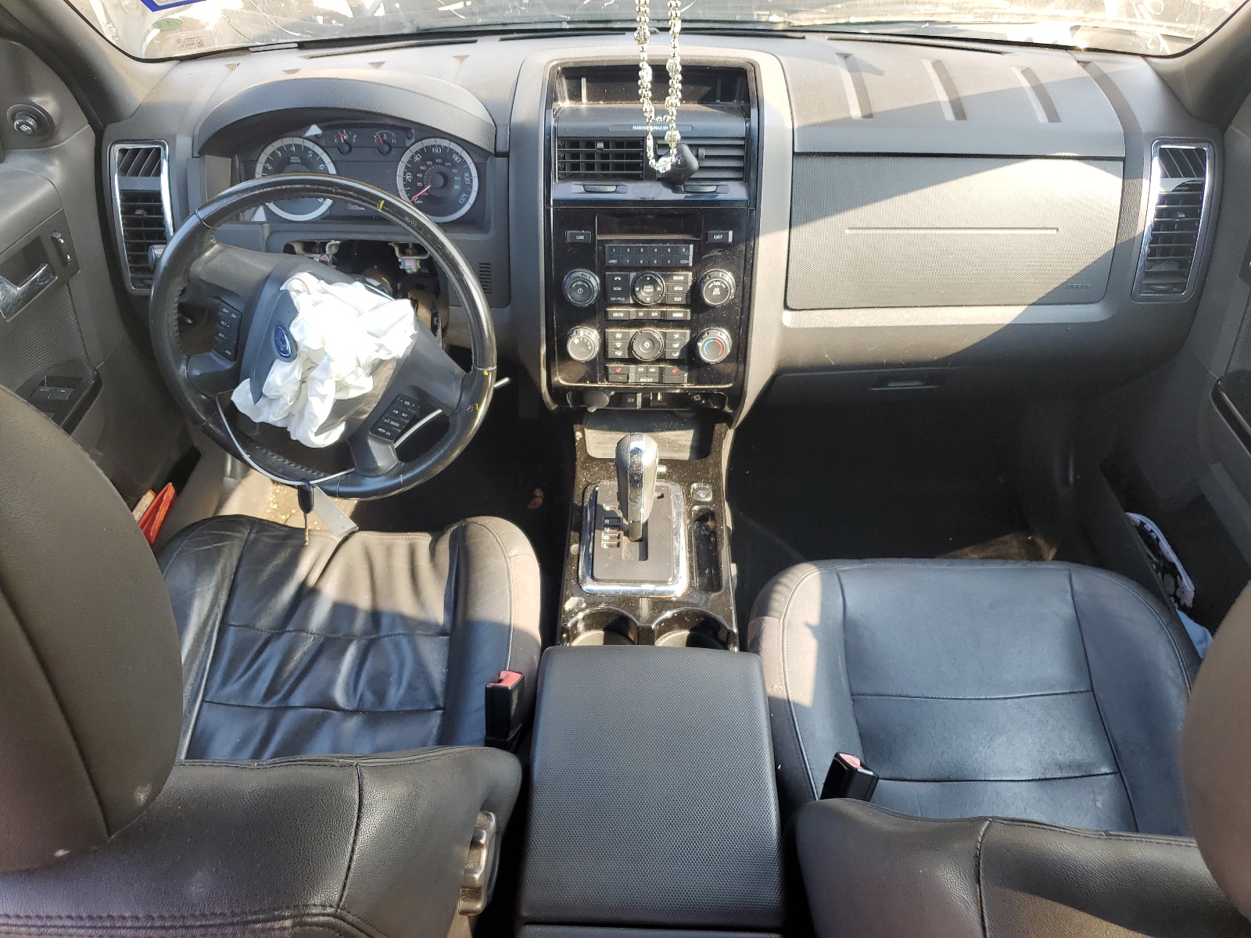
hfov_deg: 67.3
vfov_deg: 53.1
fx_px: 940
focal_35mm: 26
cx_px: 626
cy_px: 469
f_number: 1.5
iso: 50
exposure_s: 1/133
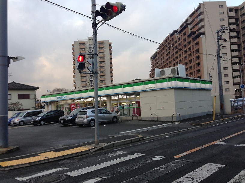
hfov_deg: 55.4
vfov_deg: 42.9
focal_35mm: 33
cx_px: 122
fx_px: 234
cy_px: 92
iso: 50
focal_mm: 4.13
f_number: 2.4
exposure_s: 1/212
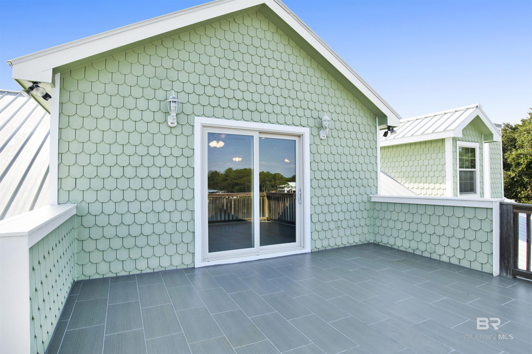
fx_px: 281
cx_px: 266
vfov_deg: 64.6
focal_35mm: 19
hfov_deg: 86.9
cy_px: 177
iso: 200
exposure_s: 1/160
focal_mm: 19
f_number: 11
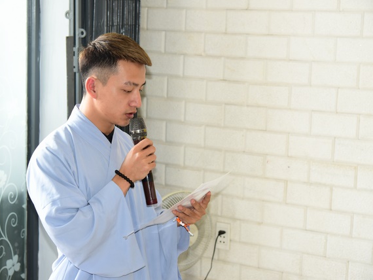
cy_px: 141
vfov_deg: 21.6
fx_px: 733
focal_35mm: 68
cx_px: 176
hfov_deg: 28.5
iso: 900
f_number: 4.5
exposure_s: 1/80
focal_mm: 62
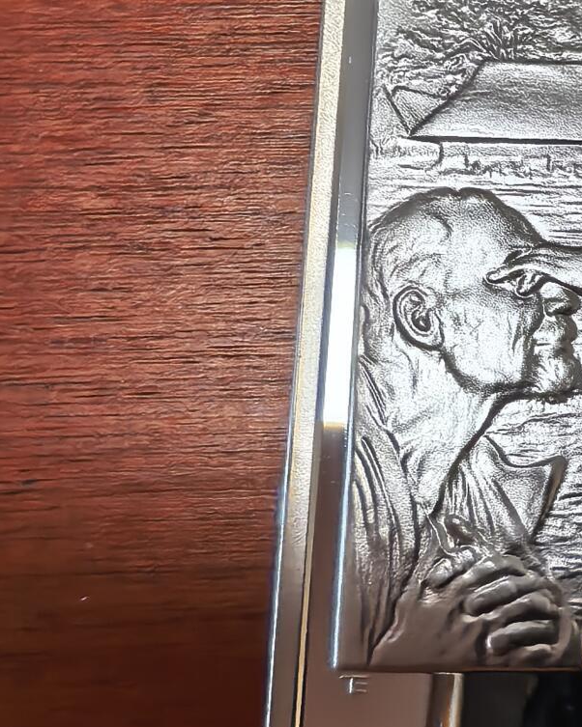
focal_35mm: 56
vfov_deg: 33.5
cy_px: 405
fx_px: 1206
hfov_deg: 25.1
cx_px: 651
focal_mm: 1.68
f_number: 2.2
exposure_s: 1/50
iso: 160
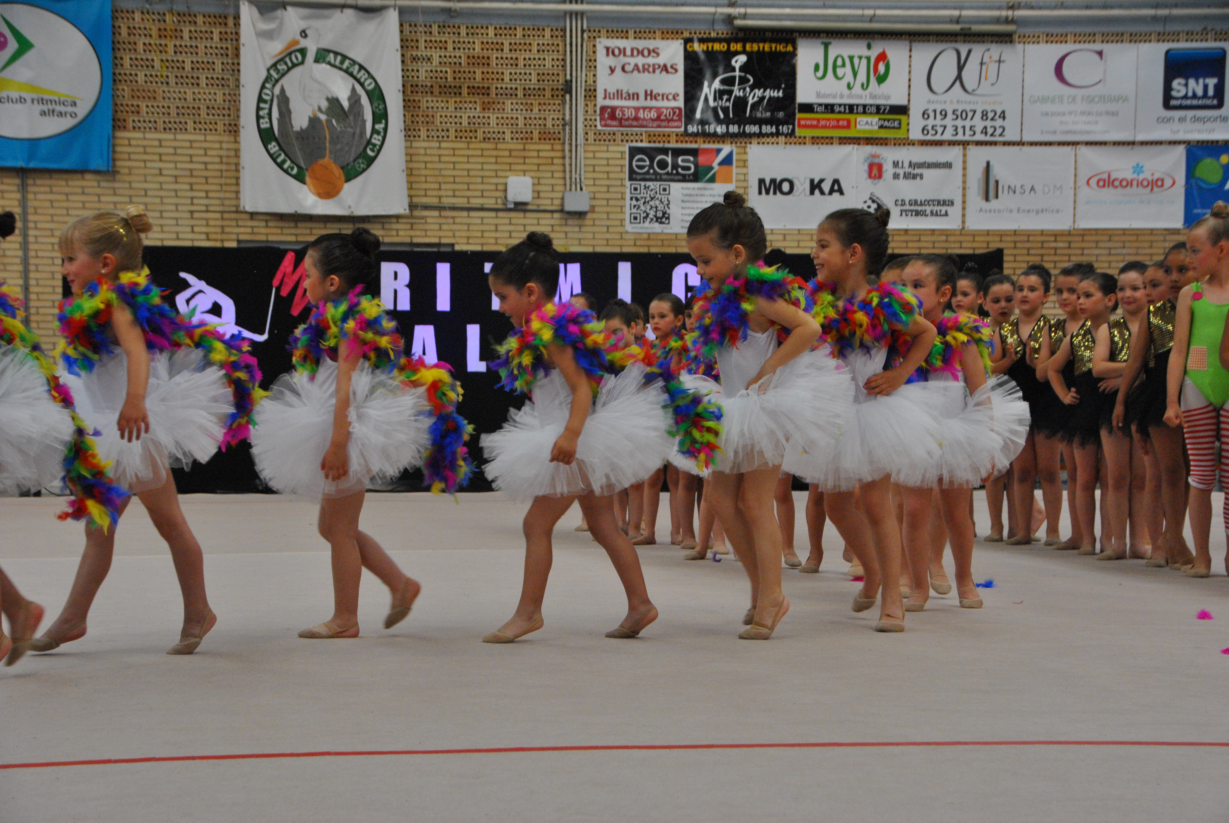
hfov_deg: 29.2
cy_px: 412
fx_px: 2358
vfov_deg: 19.8
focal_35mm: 69
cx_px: 614
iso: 800
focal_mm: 46
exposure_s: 1/200
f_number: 7.1
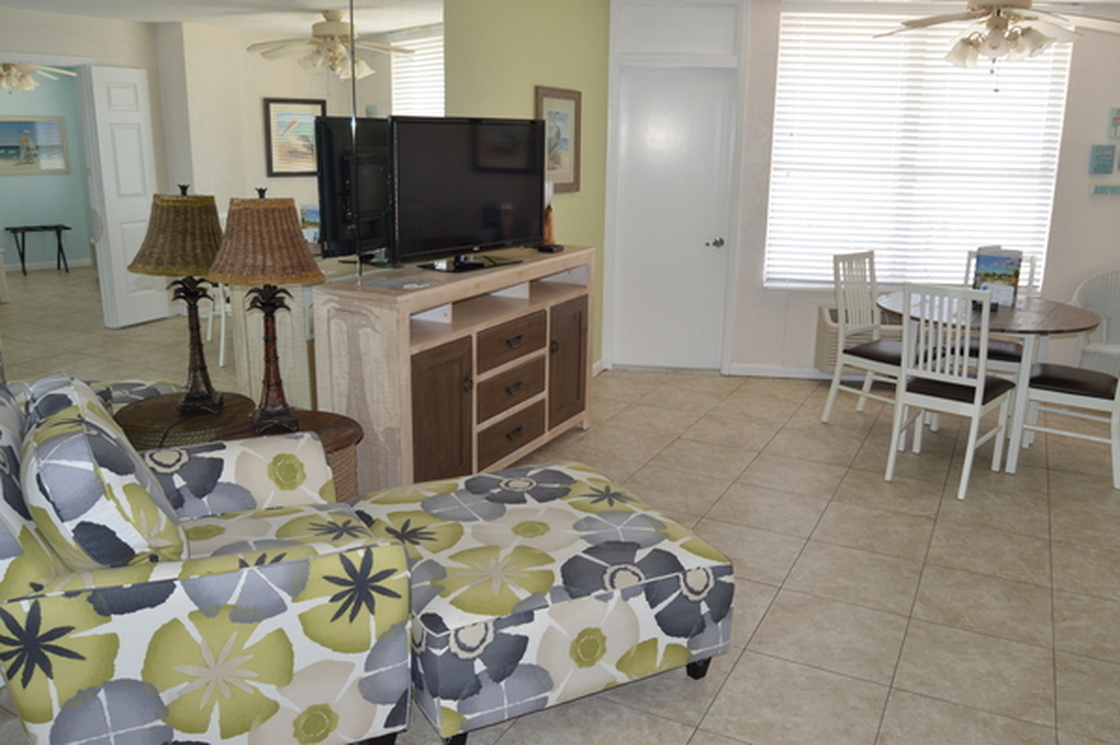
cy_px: 372
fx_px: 839
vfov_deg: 47.9
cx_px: 560
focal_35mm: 27
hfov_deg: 67.4
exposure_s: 1/60
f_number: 8
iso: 320
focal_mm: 18
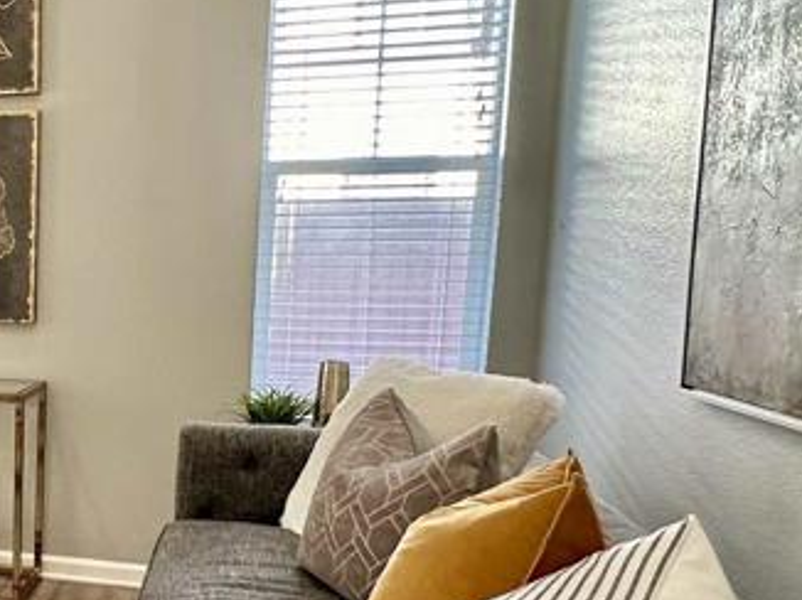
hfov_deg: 36.3
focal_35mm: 44
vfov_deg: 32.5
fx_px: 1019
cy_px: 416
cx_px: -84
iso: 320
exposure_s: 1/120
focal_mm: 2.22
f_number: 2.2
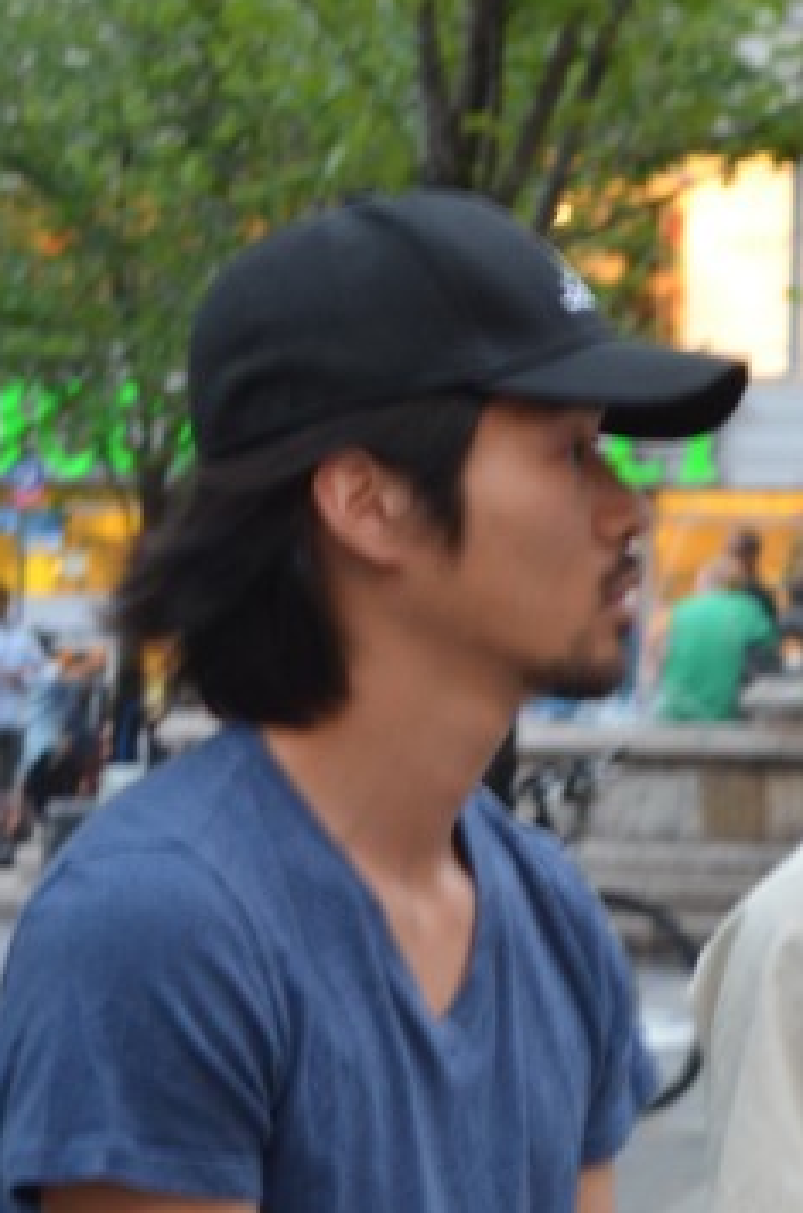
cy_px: 1427
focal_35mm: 210
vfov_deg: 9.7
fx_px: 7069
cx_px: 988
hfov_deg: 6.5
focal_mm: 55
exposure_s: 1/10
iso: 800
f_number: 5.6
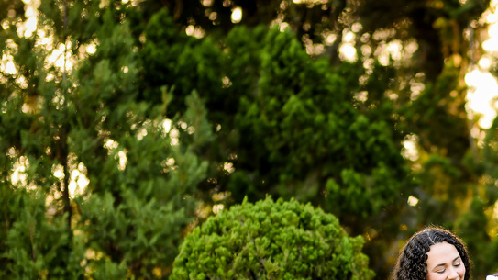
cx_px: 482
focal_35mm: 197
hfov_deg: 10.9
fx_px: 2600
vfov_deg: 6.1
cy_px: 294
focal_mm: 85
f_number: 1.4
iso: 100
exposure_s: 1/250
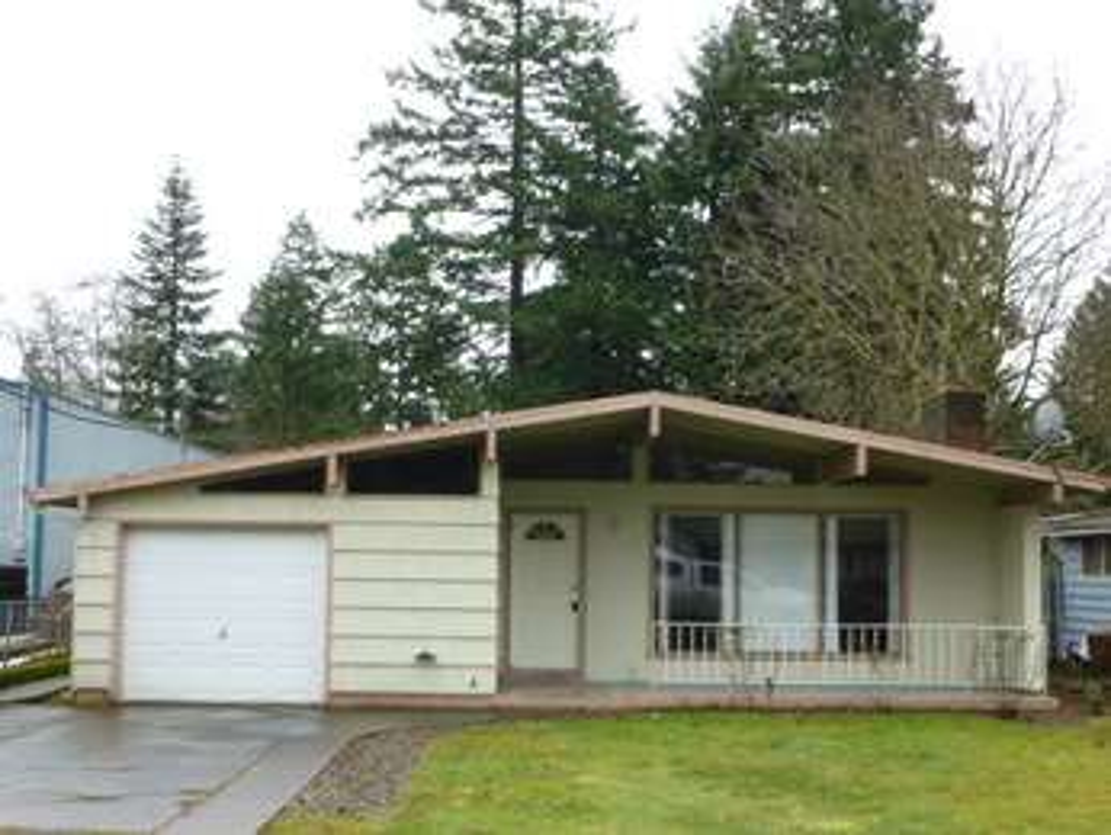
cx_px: 556
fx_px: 1510
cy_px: 418
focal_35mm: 47
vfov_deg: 30.9
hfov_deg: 40.4
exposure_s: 1/60
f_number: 3.8
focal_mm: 8.4
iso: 160
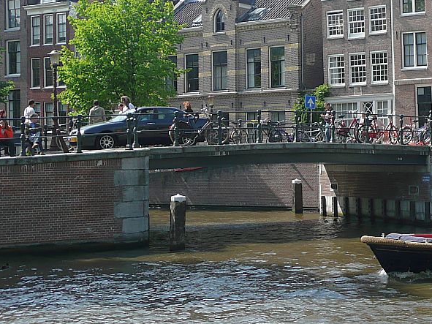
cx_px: 371
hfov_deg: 24.5
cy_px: 91
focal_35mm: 78
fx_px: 973
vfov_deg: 18.8
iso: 100
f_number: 4.1
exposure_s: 1/320
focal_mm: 7.3
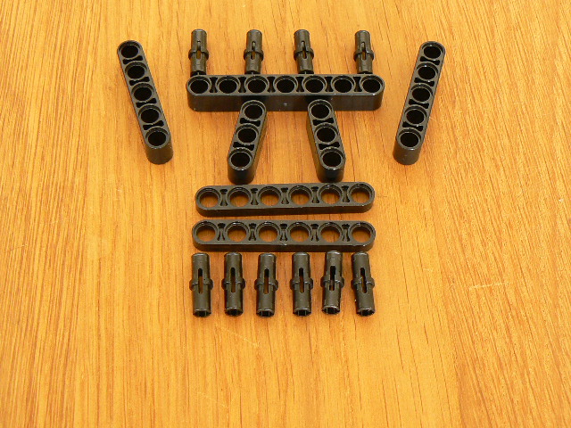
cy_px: 214
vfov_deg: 25.7
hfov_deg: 33.8
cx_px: 286
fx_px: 940
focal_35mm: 57
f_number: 2.8
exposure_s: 1.3
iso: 100
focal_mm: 6.9
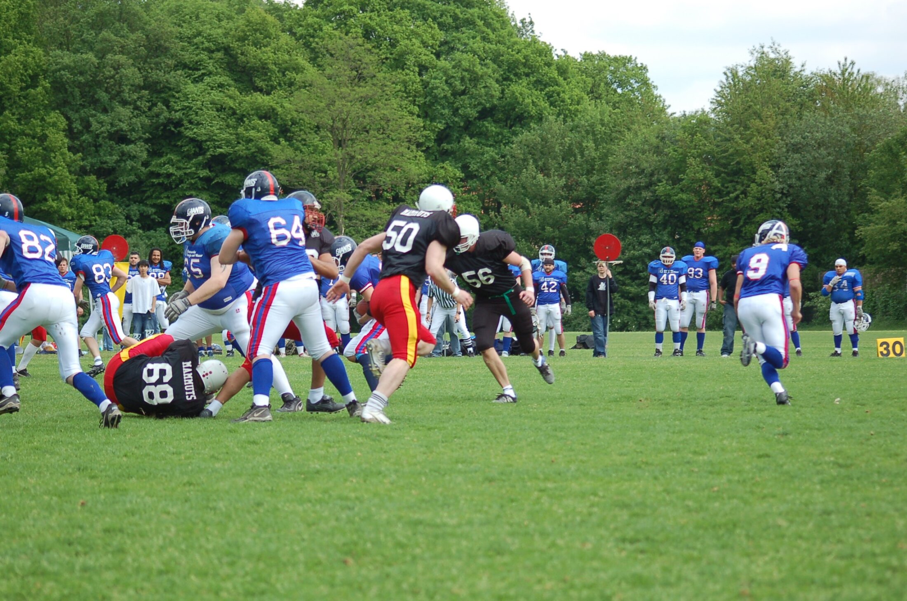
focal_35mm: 123
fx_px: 3093
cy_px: 300
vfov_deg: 11.1
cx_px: 454
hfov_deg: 16.7
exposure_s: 1/1000
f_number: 4
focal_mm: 82
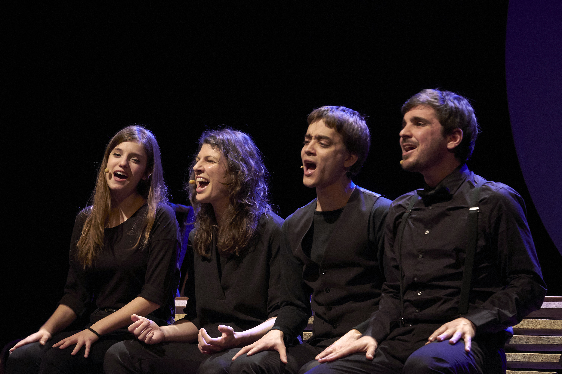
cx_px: 281
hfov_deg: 15.1
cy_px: 187
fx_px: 2123
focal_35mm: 136
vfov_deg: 10.1
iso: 4000
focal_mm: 90.4
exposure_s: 1/80
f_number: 6.4
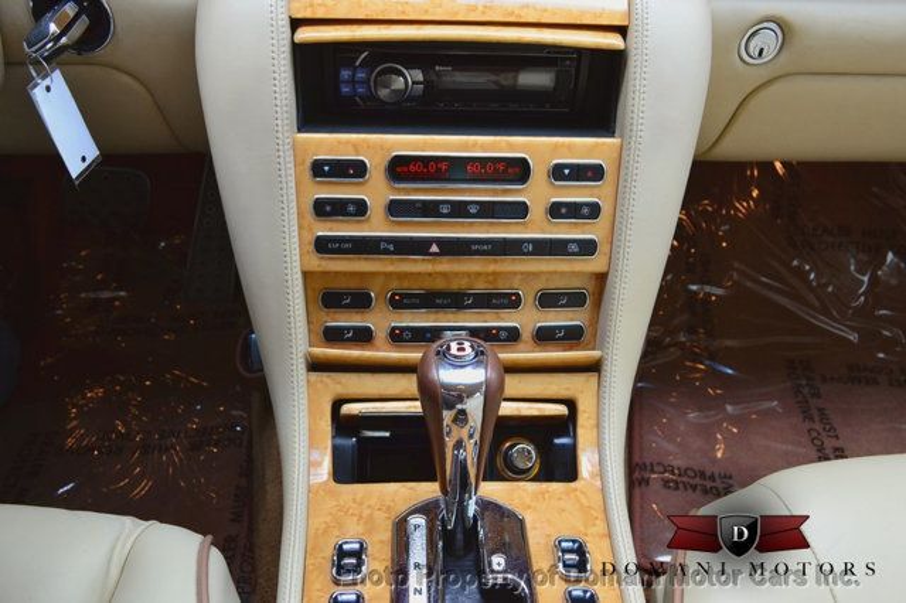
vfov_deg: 47.9
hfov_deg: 67.4
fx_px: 679
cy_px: 302
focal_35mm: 27
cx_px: 453
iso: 800
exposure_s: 1/160
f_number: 6.3
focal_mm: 18
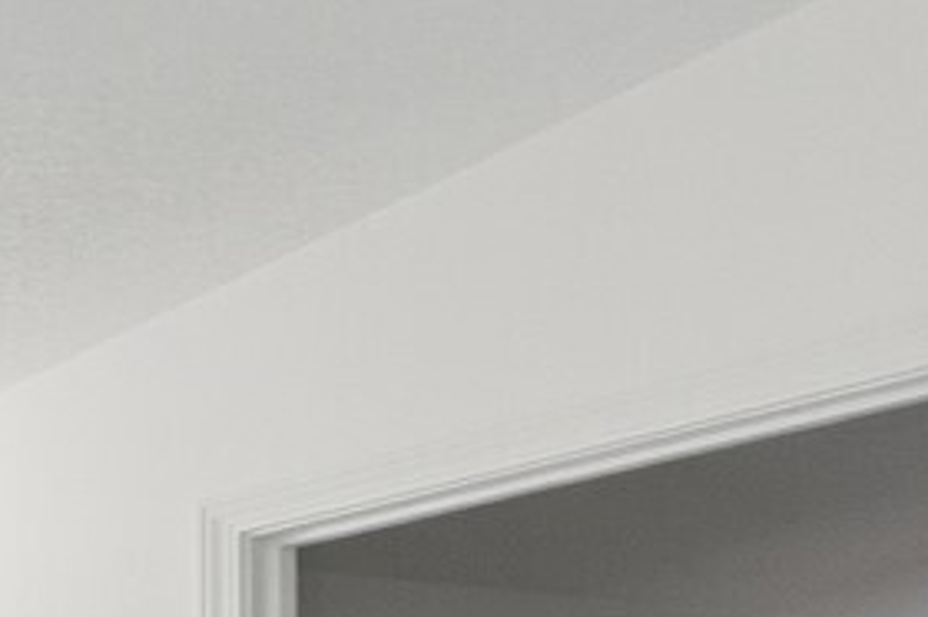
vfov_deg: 13.2
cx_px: -1785
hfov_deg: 11.9
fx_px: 2343
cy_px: 1178
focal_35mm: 91
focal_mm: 10
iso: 100
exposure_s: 1/100
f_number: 8
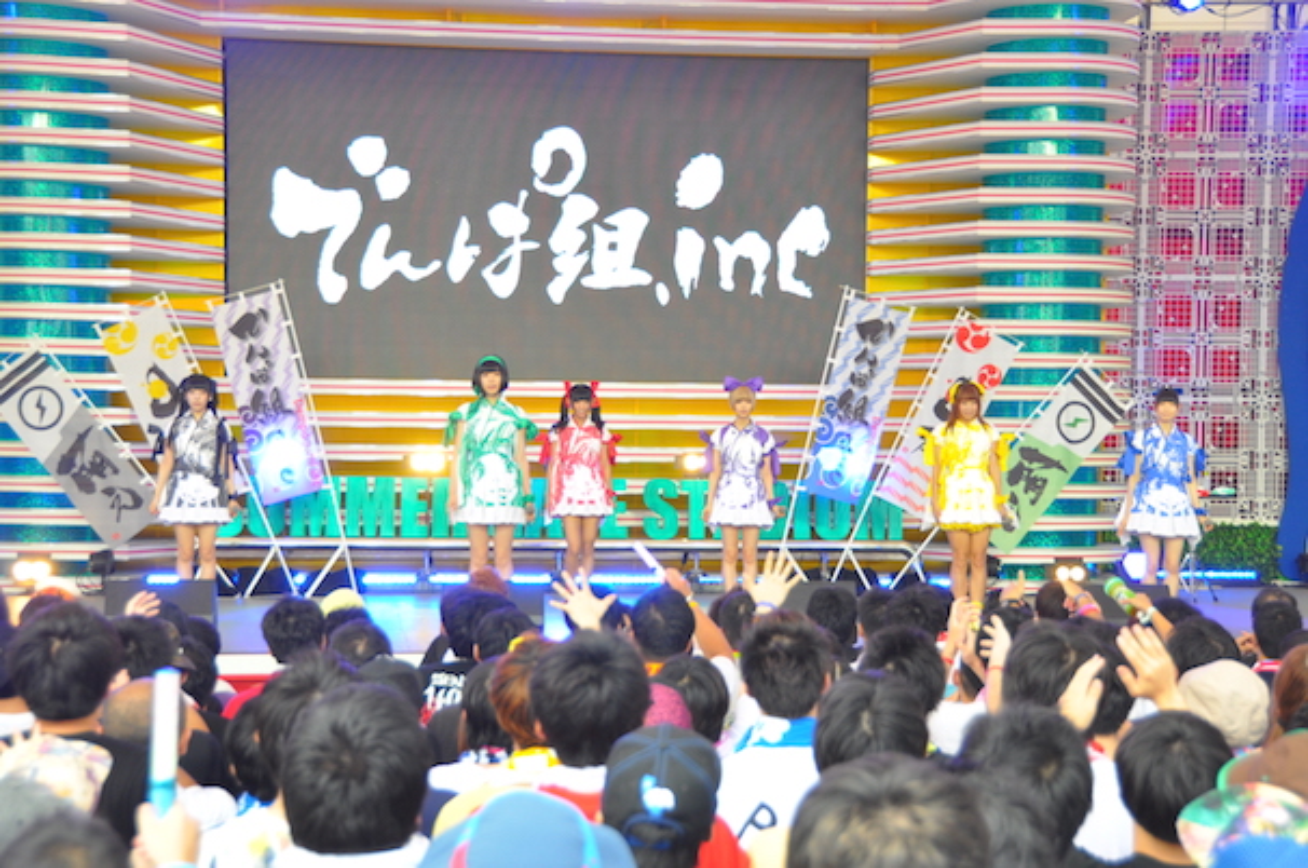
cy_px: 434
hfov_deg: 28.1
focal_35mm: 72
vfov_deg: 18.9
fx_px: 2612
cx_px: 654
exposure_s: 1/400
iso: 640
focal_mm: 48
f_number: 5
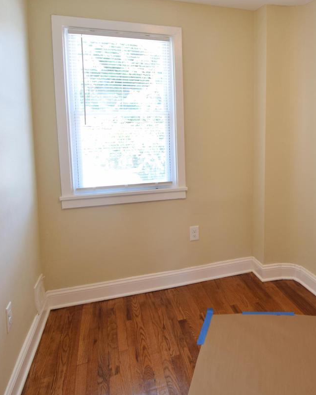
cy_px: 150
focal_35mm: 27
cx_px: 243
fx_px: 316
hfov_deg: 50.6
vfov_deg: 63.2
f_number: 4
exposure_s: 1/60
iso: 320
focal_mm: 10
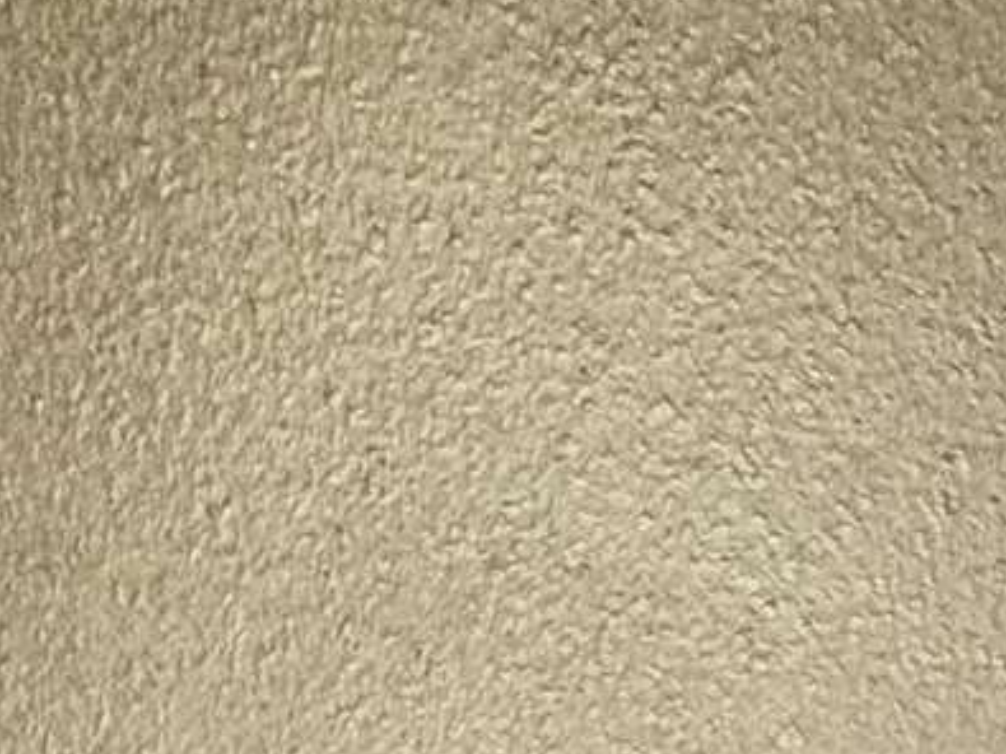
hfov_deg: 15.7
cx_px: 1750
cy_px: 2794
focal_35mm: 109
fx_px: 3167
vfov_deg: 8.6
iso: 200
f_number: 2.2
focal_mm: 2.22
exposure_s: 1/60
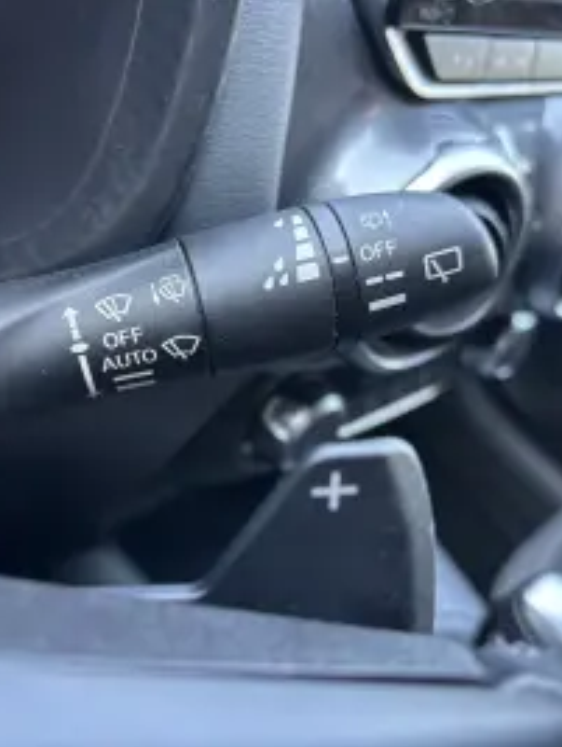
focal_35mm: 35
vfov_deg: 52.6
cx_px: 240
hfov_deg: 40.7
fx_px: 756
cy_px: 375
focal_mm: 5.96
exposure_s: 1/60
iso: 200
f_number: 1.6
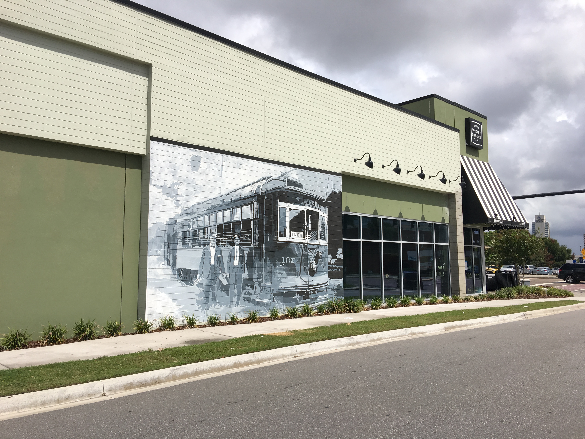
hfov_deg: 61.7
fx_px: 490
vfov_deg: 48.2
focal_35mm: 29
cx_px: 292
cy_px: 220
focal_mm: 4.15
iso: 25
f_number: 2.2
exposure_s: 1/2331
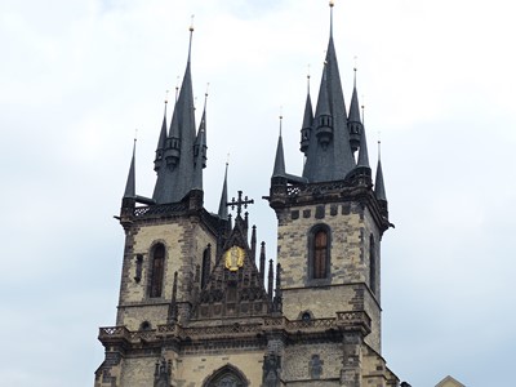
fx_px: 984
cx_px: 258
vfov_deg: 22.3
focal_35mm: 66
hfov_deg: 29.4
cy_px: 194
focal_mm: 11.9
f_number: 4
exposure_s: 1/1000
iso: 160
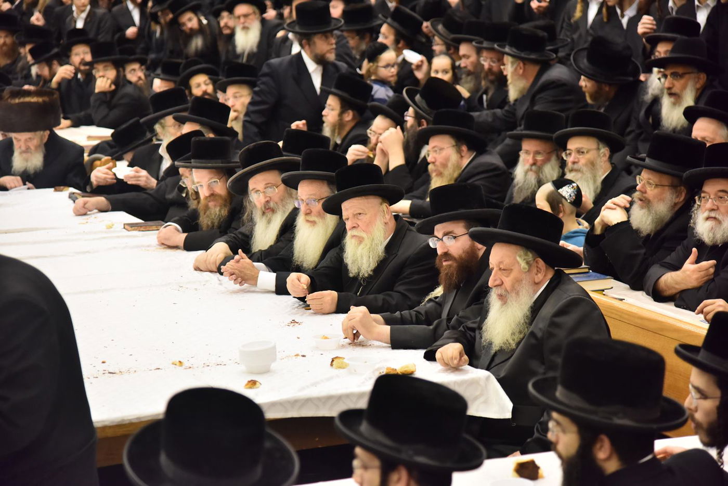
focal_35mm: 100
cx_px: 364
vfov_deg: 13.7
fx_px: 2023
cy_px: 243
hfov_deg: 20.4
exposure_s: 1/100
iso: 2000
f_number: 4
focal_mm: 100
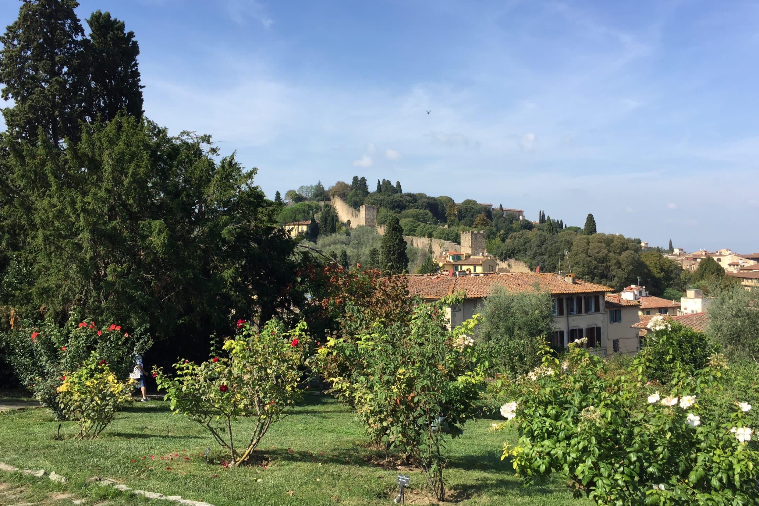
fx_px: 654
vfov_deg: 42.3
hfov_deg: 60.3
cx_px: 384
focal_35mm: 31
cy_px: 246
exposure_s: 1/1522
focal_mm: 4.15
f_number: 2.2
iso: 32
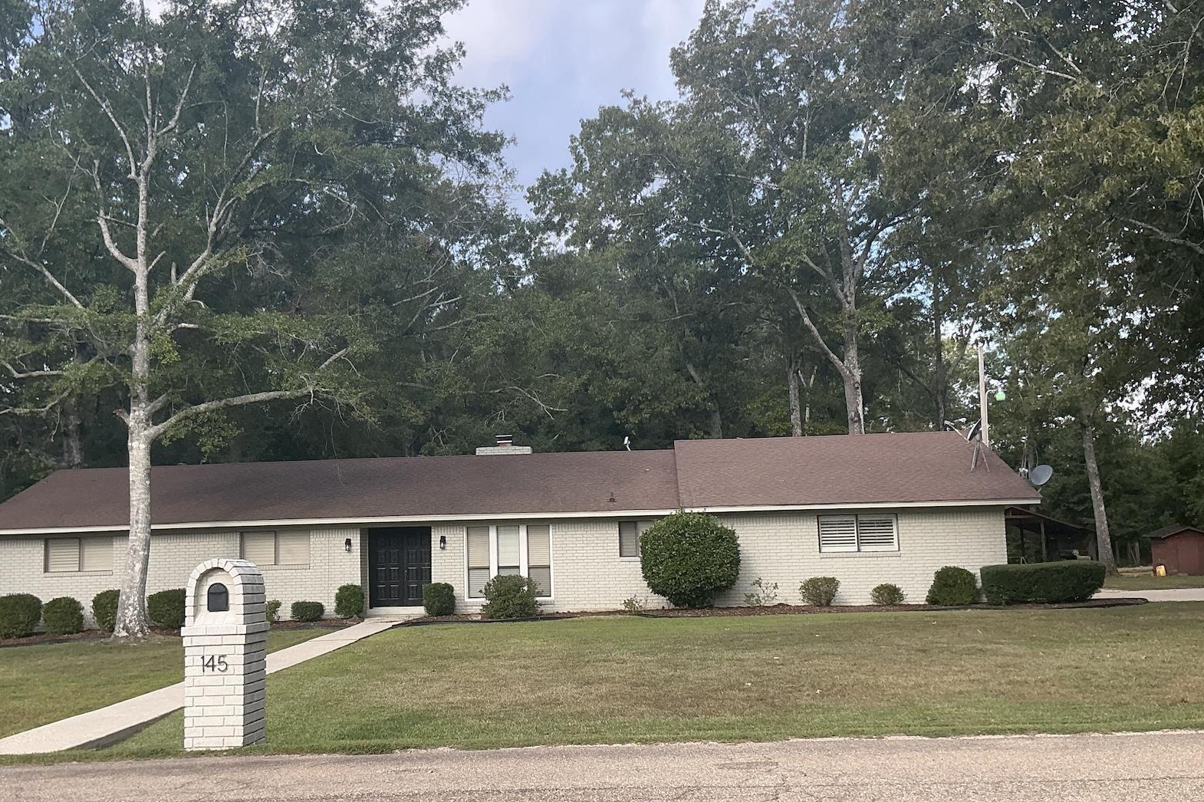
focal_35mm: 38
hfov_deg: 50.5
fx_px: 1271
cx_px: 517
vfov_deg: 35.0
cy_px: 419
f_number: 1.8
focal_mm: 3
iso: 25
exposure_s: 1/500
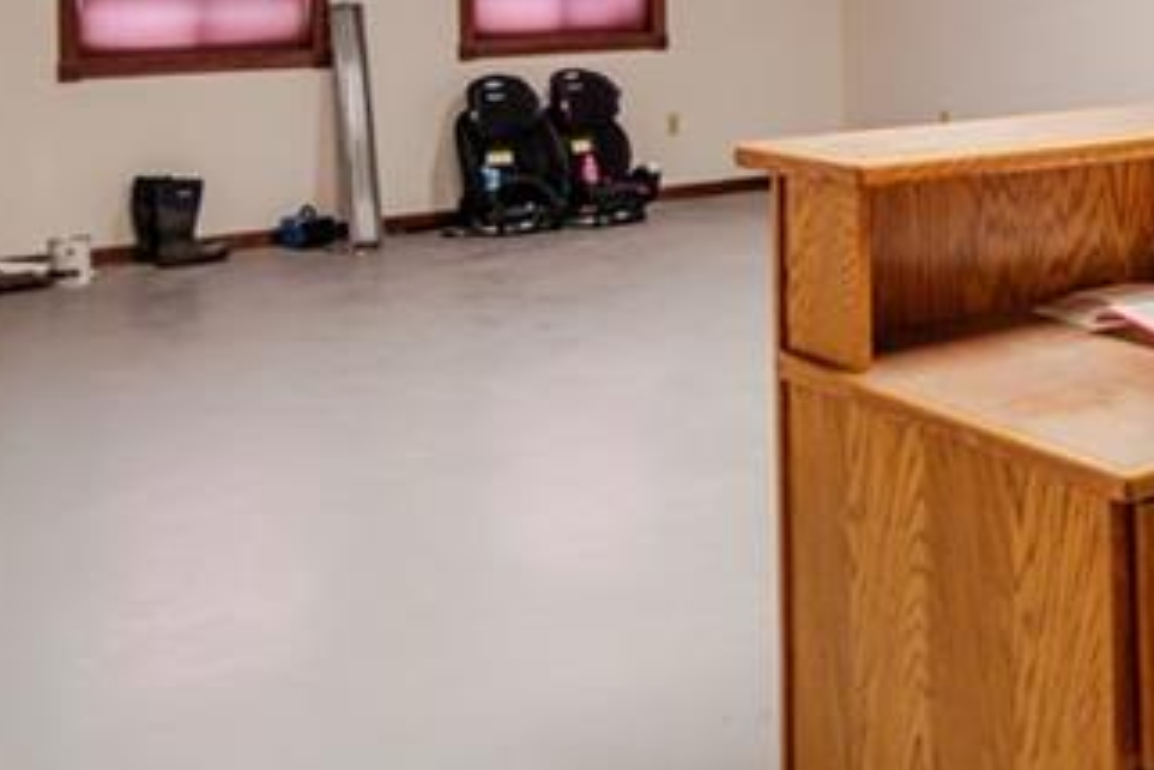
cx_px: 895
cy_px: -45
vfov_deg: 24.9
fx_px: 1635
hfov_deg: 37.7
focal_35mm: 51
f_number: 2.8
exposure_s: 1/250
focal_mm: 16
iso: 400
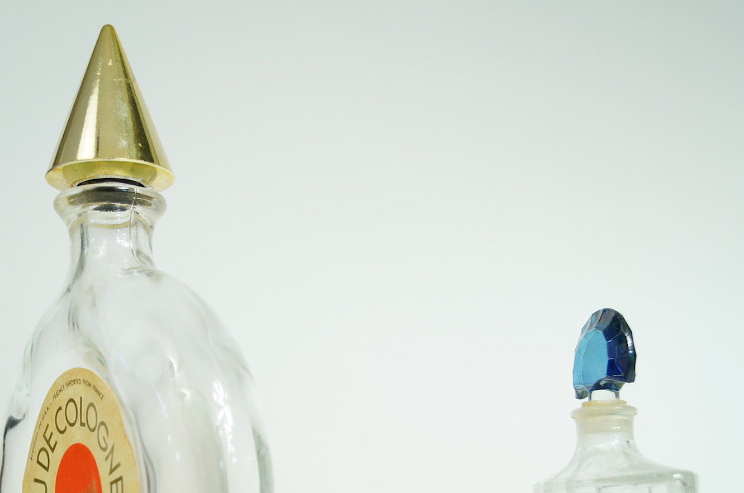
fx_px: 1073
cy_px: 387
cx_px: 321
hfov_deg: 38.2
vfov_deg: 25.5
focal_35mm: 52
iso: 100
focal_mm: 22
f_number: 4
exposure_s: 1/8
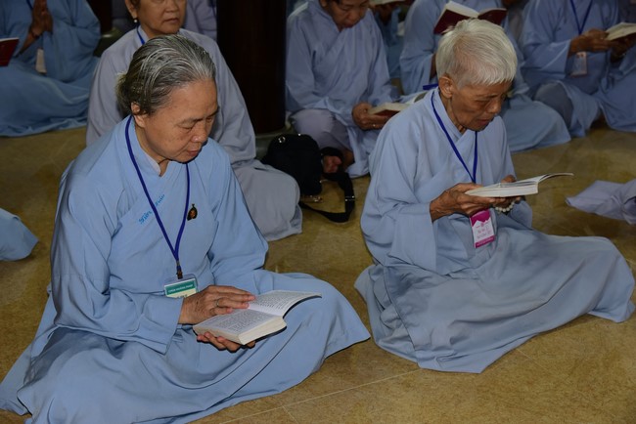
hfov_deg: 34.5
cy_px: 212
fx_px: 1025
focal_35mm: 58
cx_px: 318
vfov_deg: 23.4
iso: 800
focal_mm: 58
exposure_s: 1/40
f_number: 5
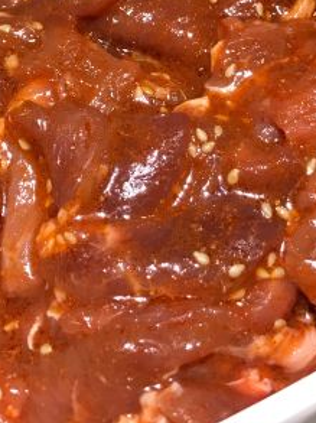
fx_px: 817
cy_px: 52
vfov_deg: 28.0
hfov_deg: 21.8
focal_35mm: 67
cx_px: 193
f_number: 1.8
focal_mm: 3.99
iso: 32
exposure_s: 1/33
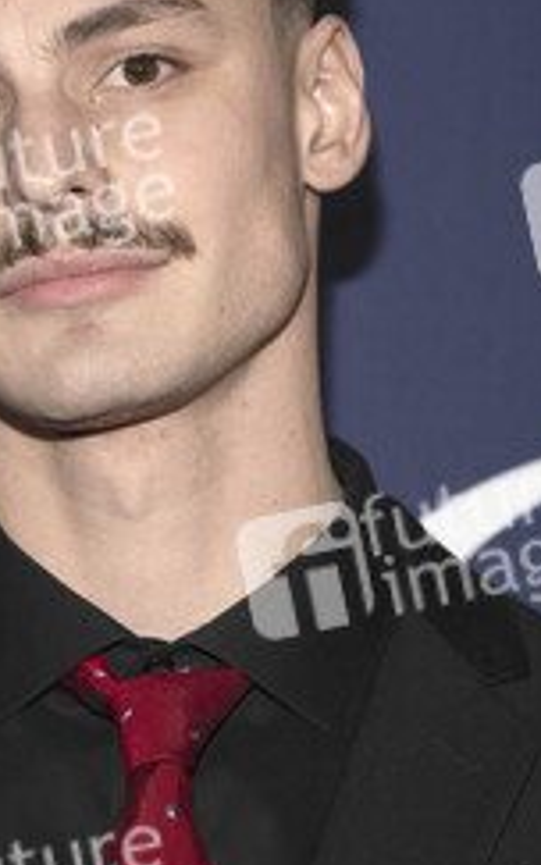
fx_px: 4739
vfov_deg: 10.4
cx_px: 96
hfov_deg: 6.5
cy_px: 377
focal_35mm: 201
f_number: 5.6
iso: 800
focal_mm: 120
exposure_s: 1/200
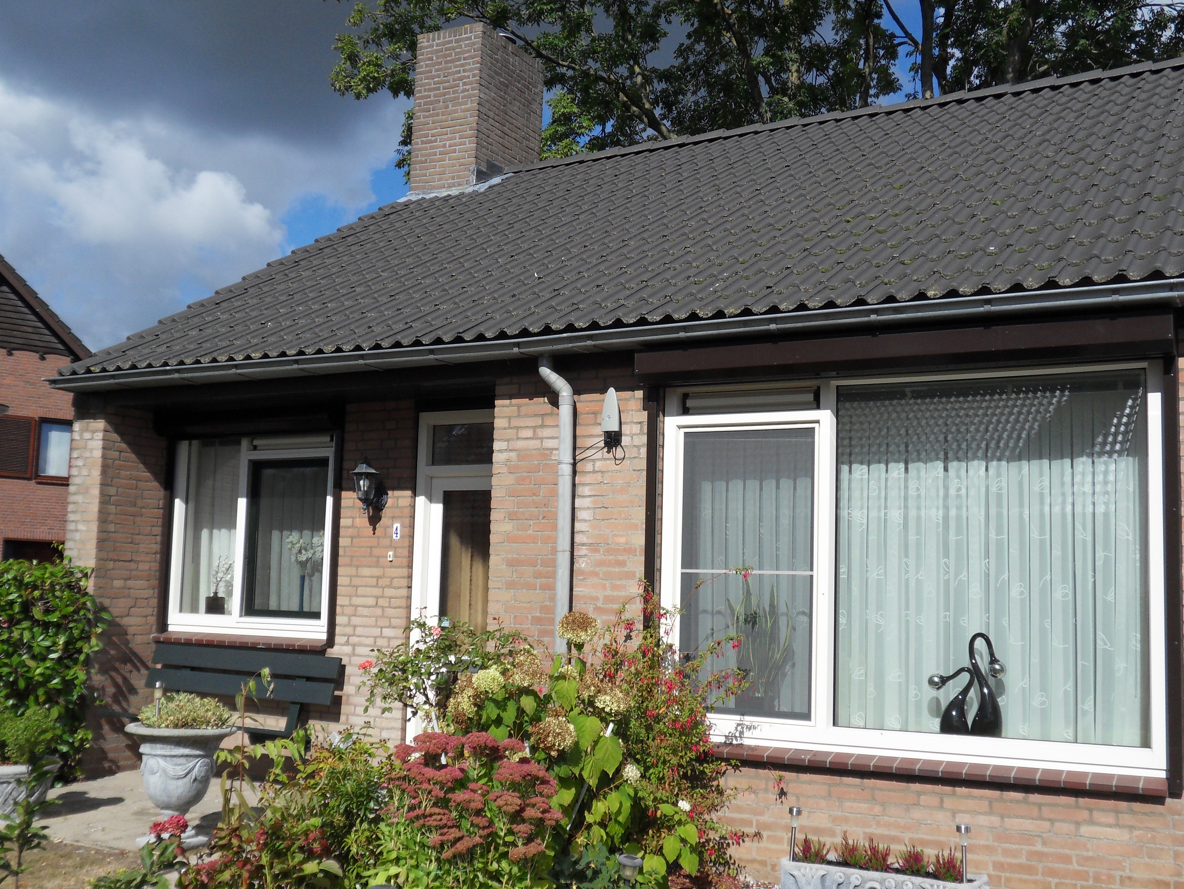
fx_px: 1334
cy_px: 453
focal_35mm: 39
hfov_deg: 47.9
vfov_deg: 36.8
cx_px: 612
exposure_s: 1/250
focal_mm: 6.3
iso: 80
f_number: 8.7
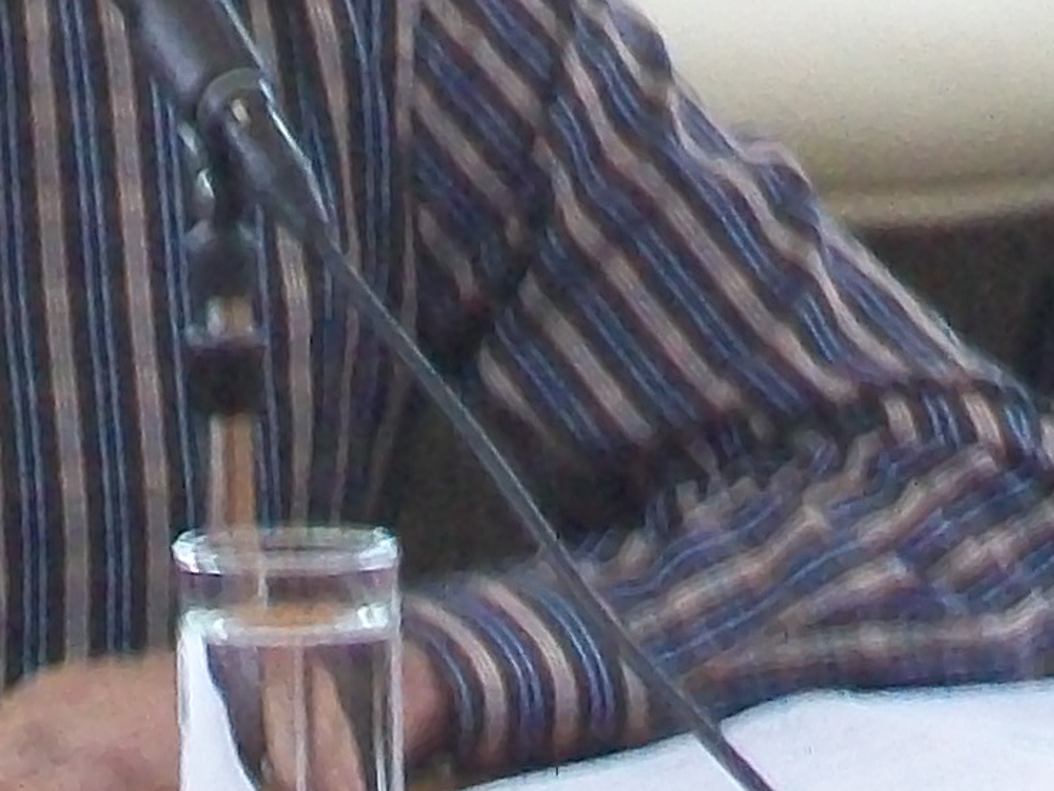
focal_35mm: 509
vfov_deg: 2.9
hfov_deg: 3.9
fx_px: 15501
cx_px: 413
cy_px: 37
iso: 160
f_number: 4.8
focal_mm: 18
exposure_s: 1/13
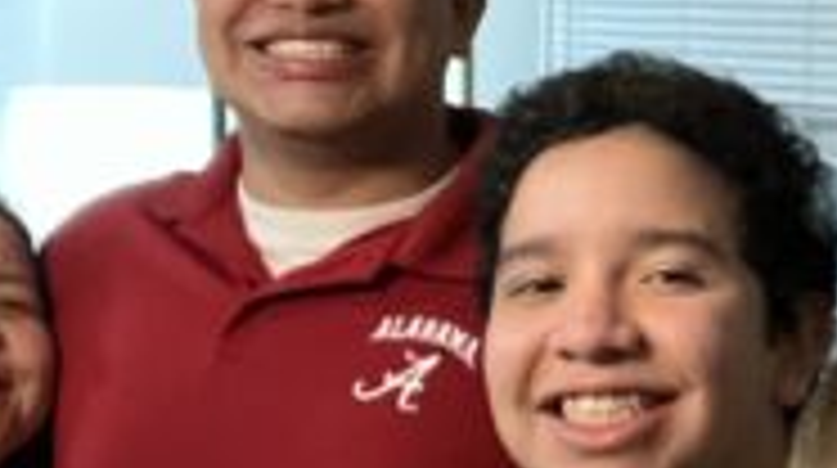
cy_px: 243
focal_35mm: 108
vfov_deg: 11.2
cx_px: 1071
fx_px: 2394
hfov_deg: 18.5
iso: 640
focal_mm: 2.71
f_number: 2.2
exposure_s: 1/24
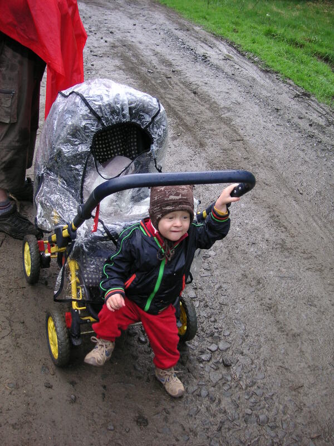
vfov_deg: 50.1
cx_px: 167
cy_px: 223
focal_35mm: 37
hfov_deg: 38.7
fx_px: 476
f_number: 2.8
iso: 50
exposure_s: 1/125
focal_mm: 6.1
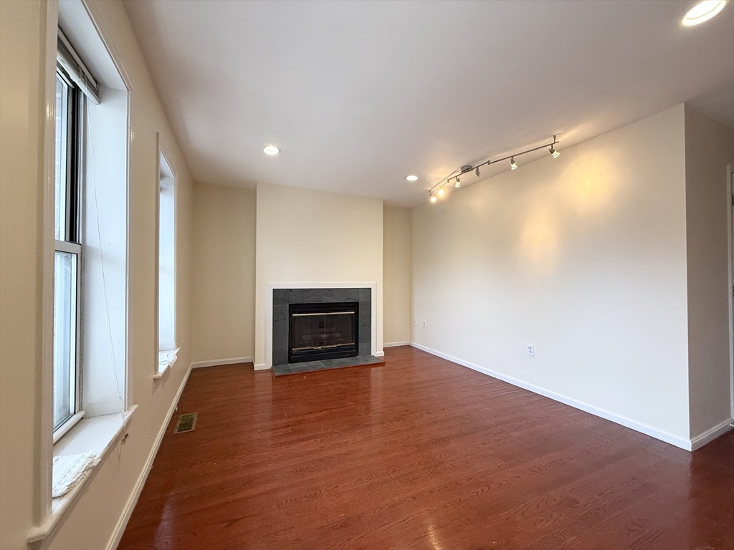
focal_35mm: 14
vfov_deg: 85.7
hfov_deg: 102.1
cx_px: 367
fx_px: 297
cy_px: 275
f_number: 2.2
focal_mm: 2.22
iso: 250
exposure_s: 1/120
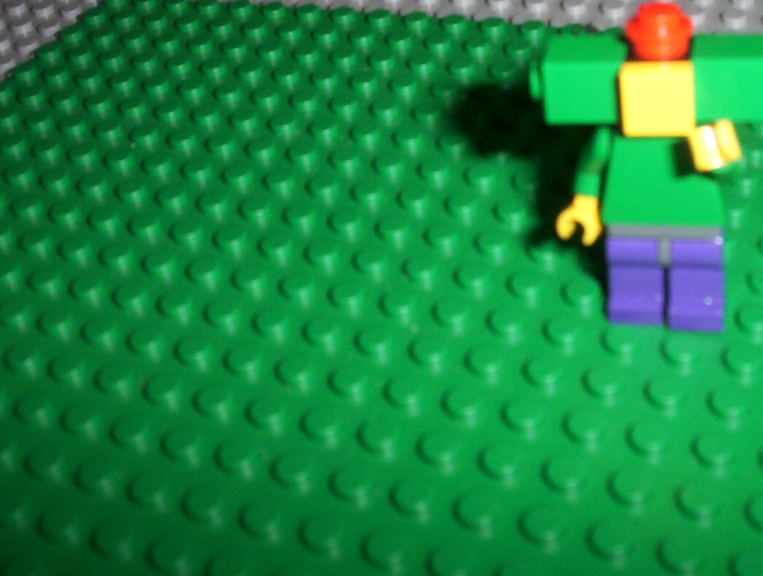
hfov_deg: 35.1
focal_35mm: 54
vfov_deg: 27.1
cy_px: 252
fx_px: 1193
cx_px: 507
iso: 140
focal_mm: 6
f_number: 4.5
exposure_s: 1/30
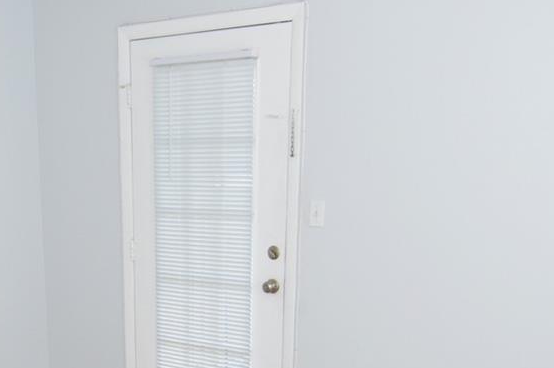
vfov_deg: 24.5
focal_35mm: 52
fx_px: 799
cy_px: 386
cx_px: 165
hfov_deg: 37.6
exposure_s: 1/60
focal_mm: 12
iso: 400
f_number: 4
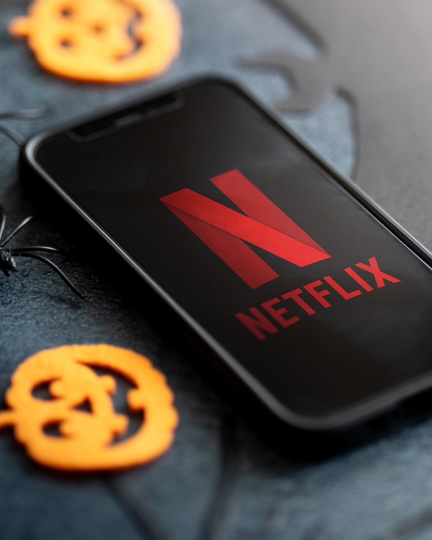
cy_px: 271
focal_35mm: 204
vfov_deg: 9.5
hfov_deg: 7.6
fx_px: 3260
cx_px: 226
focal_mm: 144
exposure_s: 1/320
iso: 640
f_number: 2.8
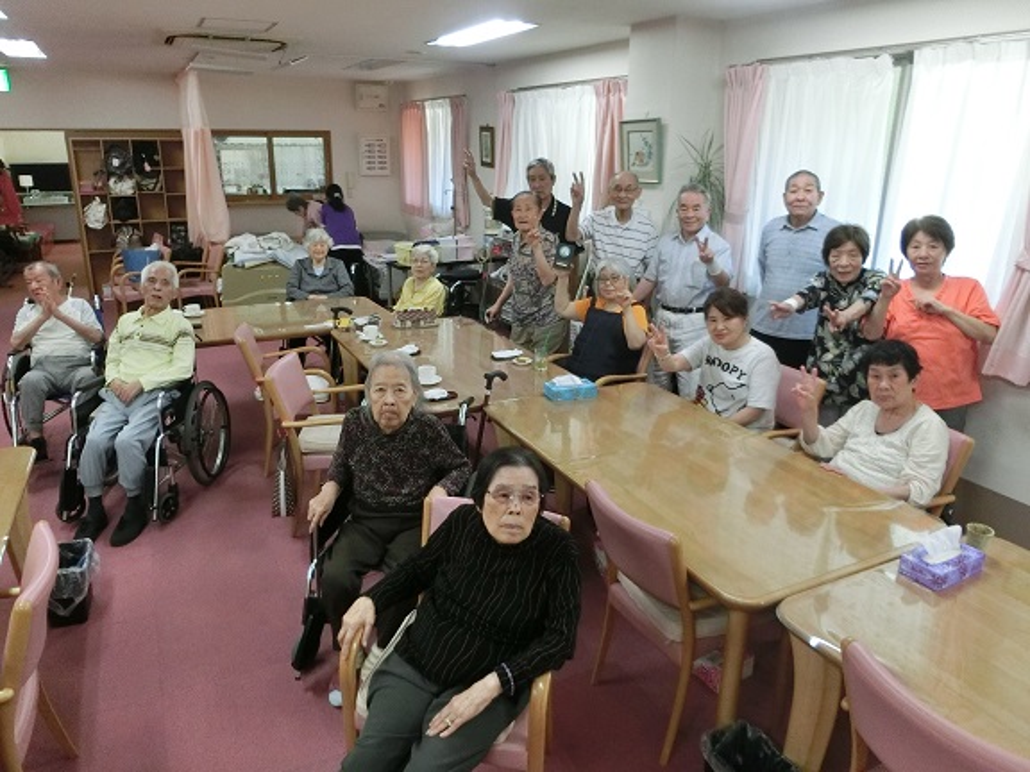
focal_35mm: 25
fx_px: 744
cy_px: 386
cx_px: 515
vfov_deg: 54.9
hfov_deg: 69.4
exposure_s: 1/60
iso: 400
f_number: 3.5
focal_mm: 4.5
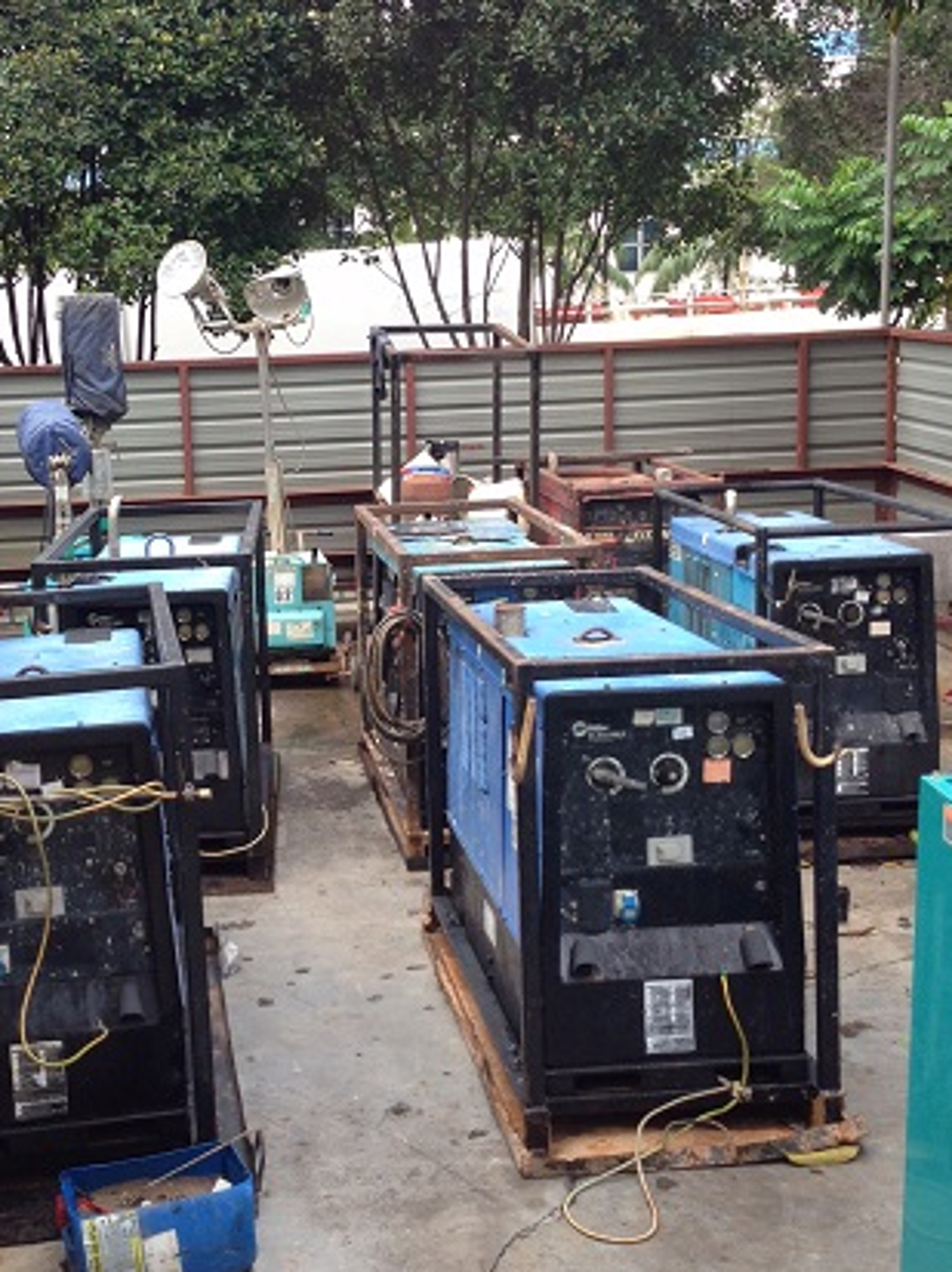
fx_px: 1763
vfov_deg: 39.7
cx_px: 342
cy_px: 579
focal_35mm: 48
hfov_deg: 30.1
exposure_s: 1/175
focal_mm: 4.12
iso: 50
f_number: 2.4
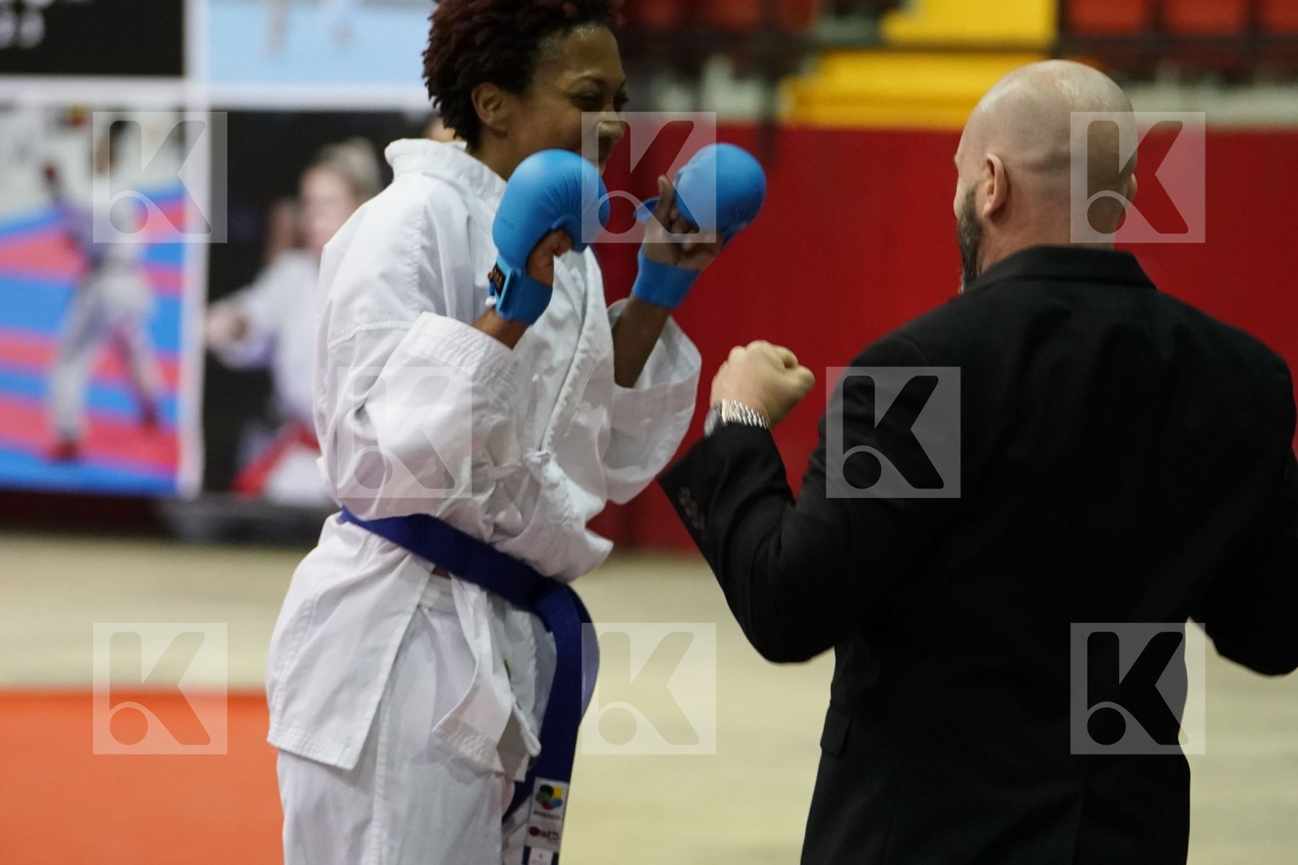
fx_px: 5841
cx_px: 649
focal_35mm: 162
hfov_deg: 12.7
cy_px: 432
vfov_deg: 8.5
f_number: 2.8
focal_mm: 108
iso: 5000
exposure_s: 1/250
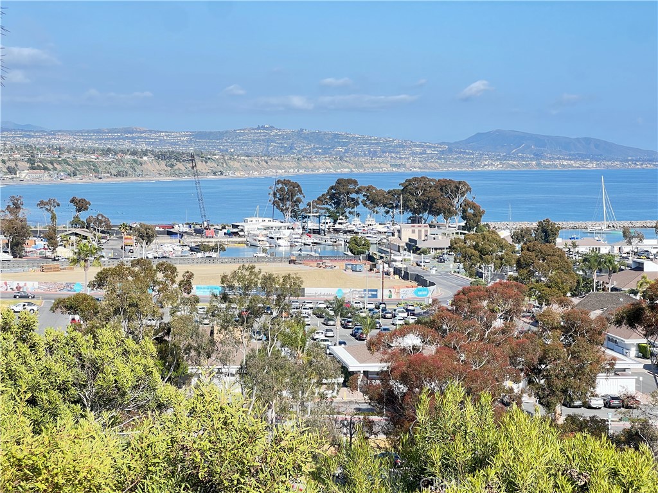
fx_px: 1464
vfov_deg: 19.1
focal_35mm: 77
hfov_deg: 25.3
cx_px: 329
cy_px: 246
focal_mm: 9
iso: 32
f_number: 2.8
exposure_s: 1/246
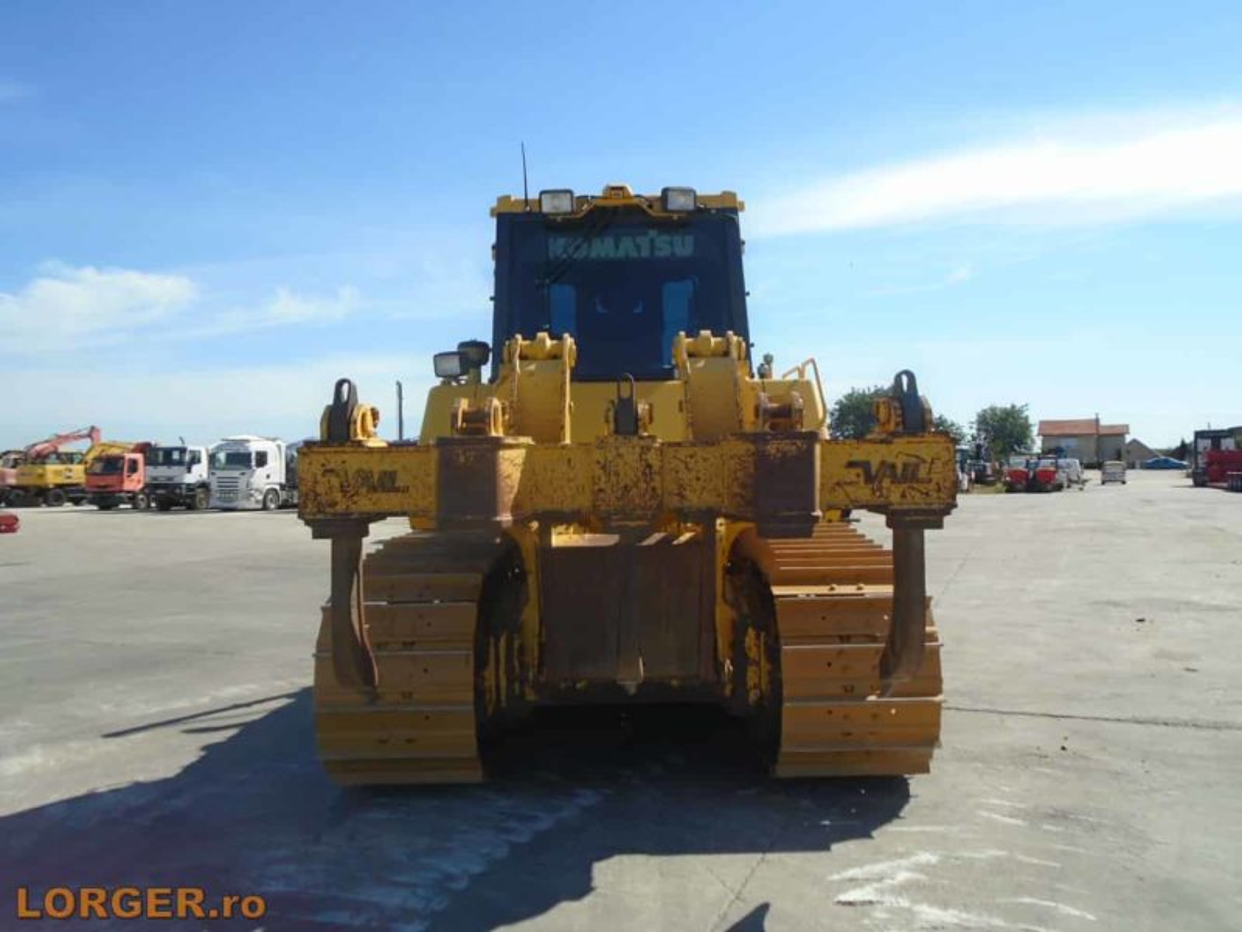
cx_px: 621
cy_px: 466
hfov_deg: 67.3
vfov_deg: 53.1
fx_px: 933
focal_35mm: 26
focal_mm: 4.6
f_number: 8
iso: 100
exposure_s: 1/200
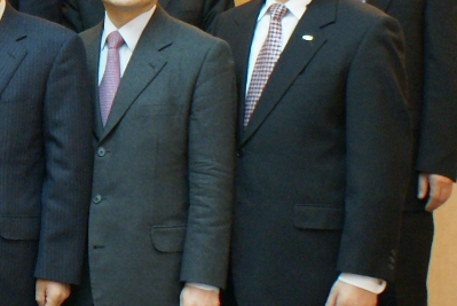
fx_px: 2033
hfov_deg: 12.2
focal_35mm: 160
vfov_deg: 8.6
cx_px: -219
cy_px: 21
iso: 800
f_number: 4
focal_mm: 20
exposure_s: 1/20
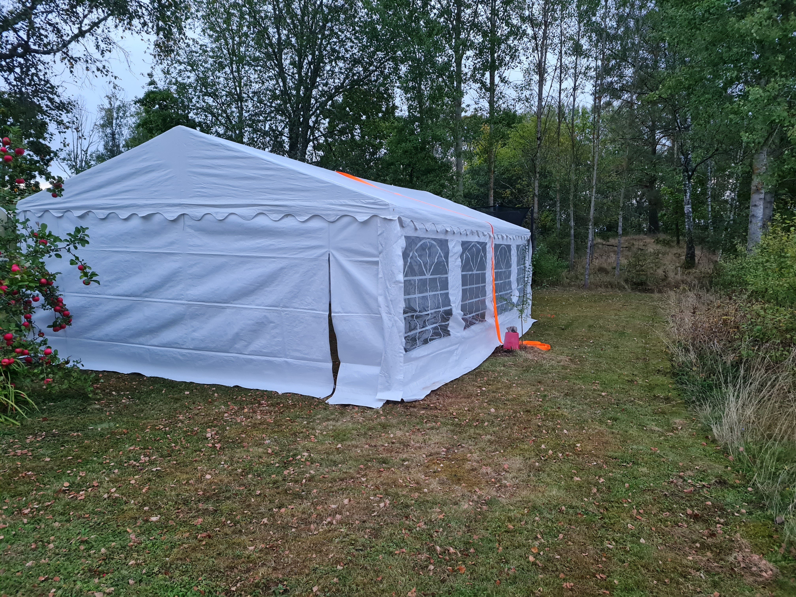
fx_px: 598
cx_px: 398
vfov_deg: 53.1
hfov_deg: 67.3
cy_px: 298
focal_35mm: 26
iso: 400
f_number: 1.8
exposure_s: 1/50
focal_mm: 5.4
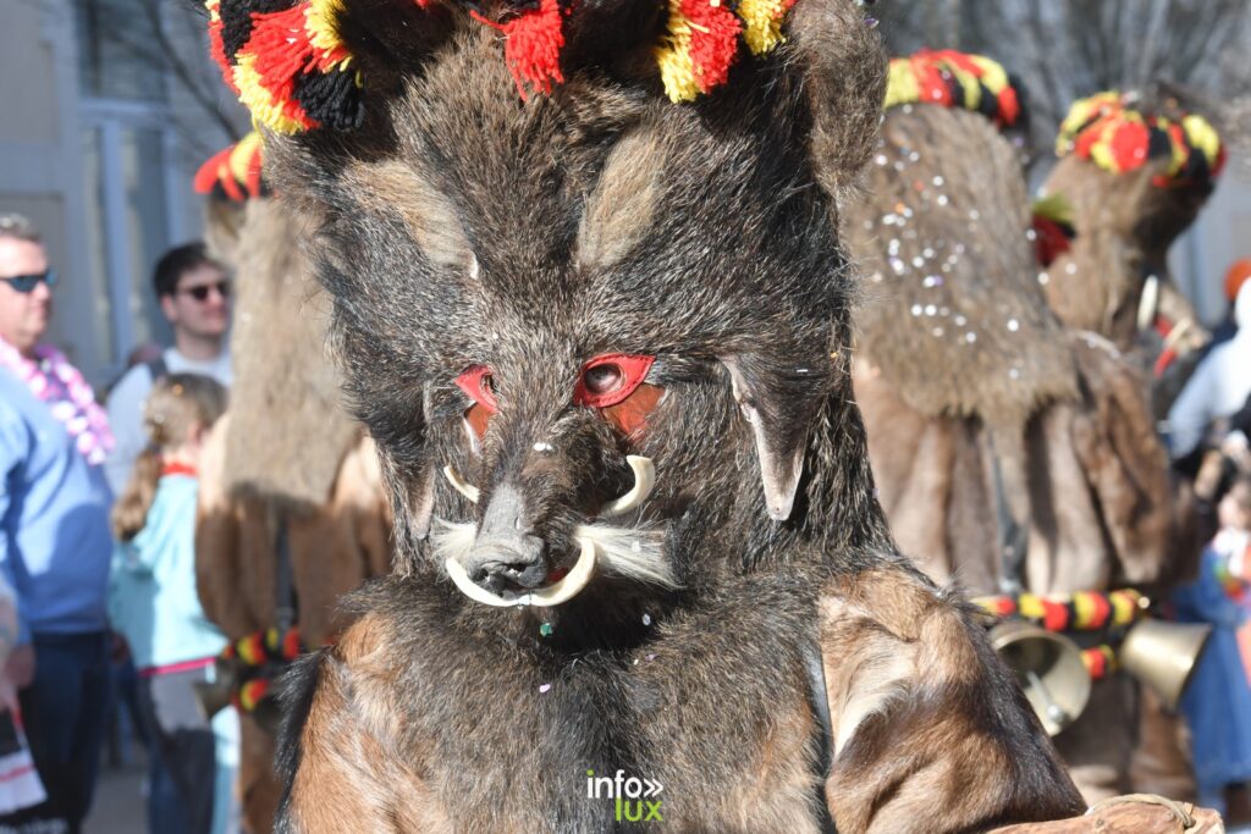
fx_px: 5109
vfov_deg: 9.3
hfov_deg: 14.0
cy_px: 417
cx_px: 626
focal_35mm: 147
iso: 640
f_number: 9
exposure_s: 1/500
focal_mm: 98
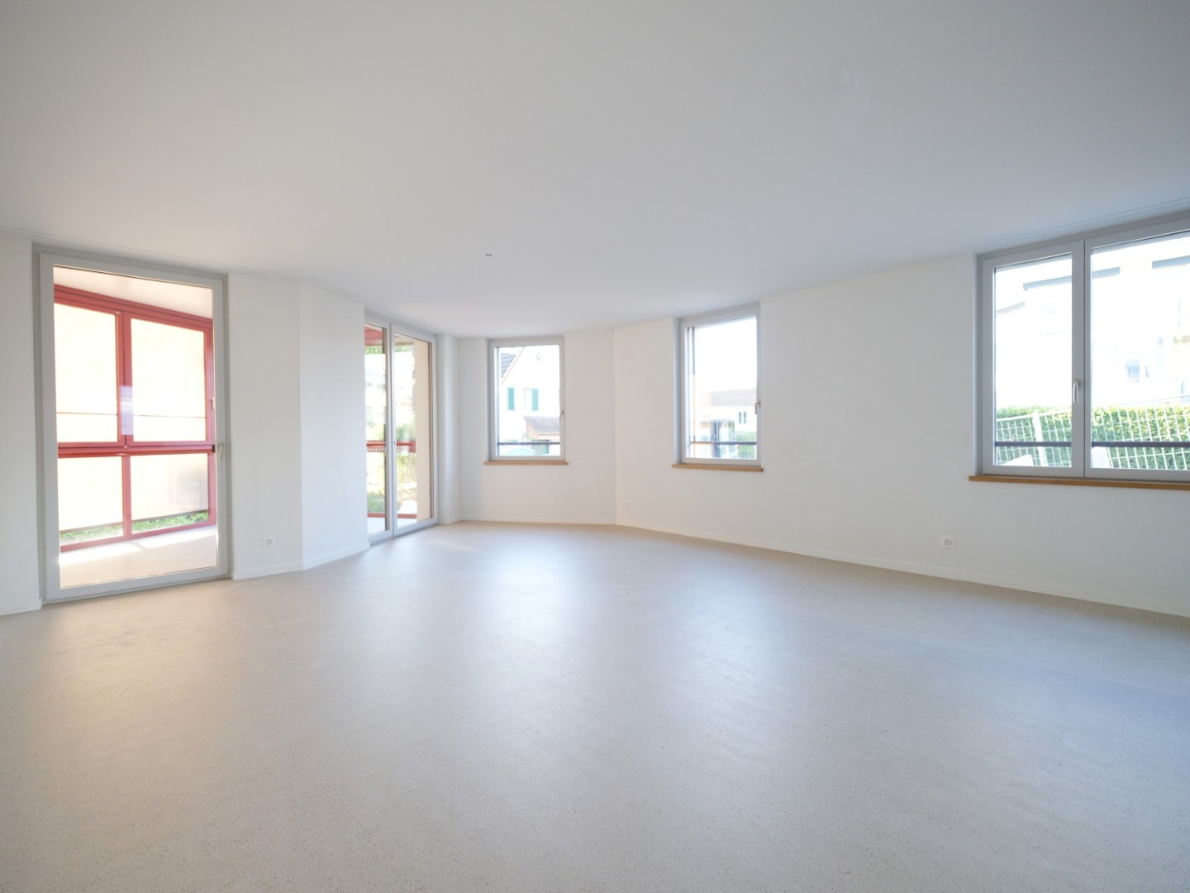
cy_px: 446
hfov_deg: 94.5
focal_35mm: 16
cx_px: 595
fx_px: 550
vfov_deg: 78.1
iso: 1250
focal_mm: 20.3
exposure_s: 1/125
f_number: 4
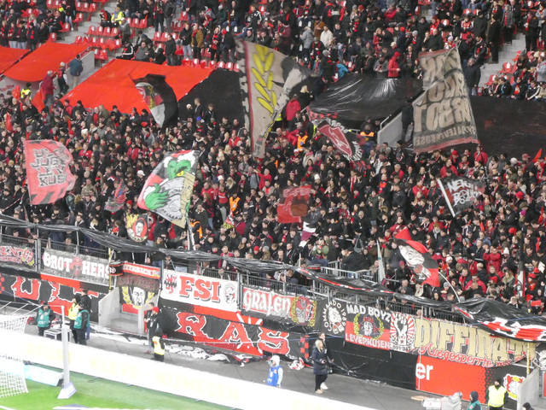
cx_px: 273
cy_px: 205
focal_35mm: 160
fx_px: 2524
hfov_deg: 12.3
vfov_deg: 9.3
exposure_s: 1/60
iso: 1600
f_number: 5.5
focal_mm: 28.7
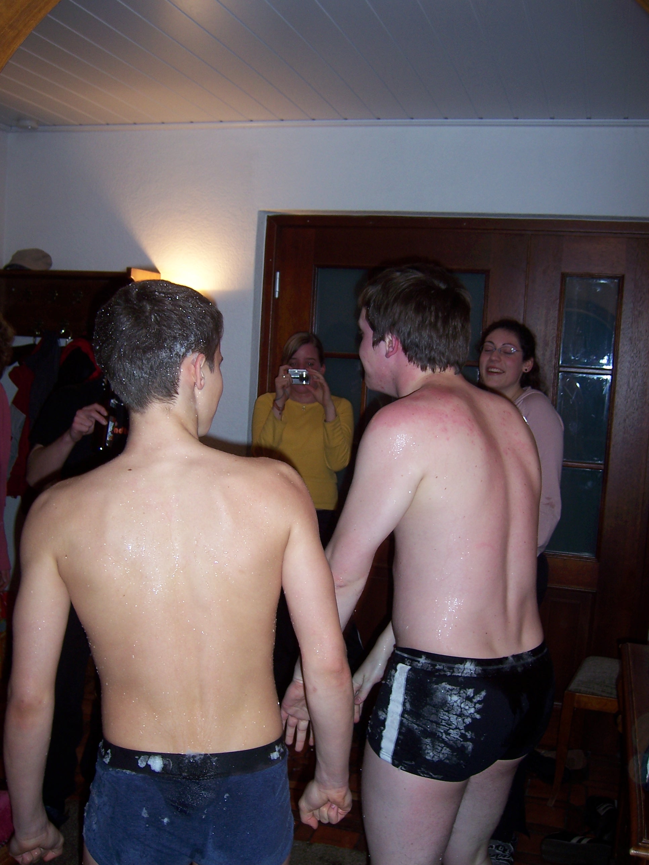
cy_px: 432
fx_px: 900
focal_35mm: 36
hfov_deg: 39.7
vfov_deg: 51.4
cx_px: 324
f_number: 2.8
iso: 80
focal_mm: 6.2
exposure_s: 1/60
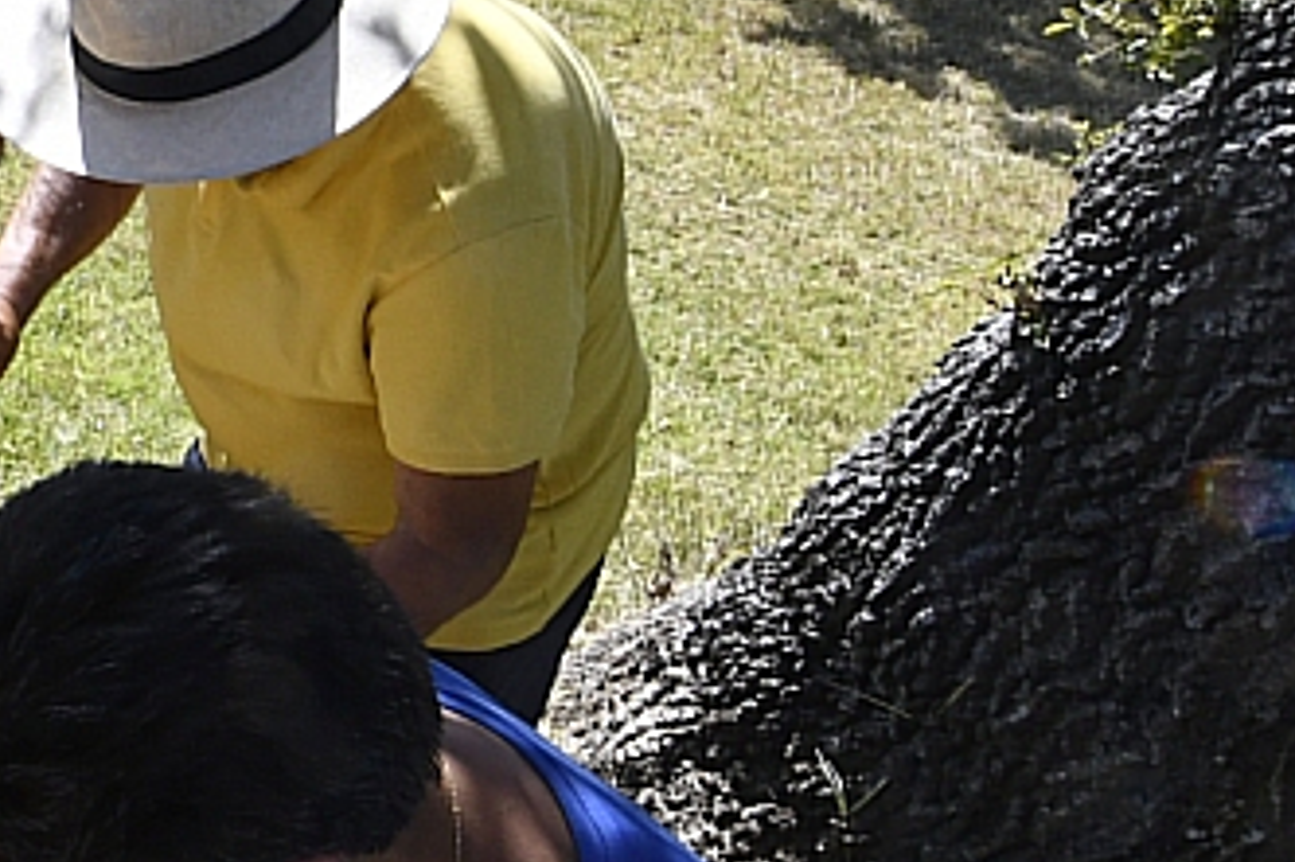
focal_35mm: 65
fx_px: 2337
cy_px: 240
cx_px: -659
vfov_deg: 20.8
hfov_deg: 24.2
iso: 320
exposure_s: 1/125
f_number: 18
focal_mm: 12
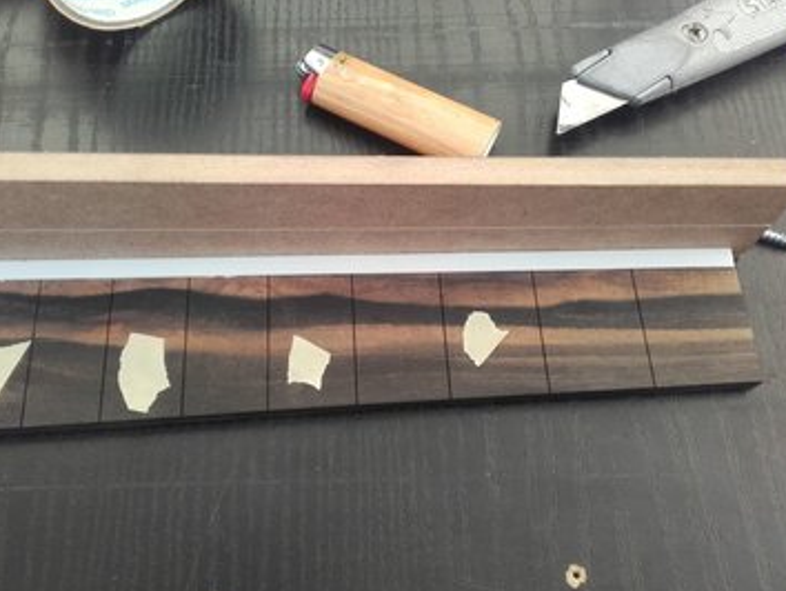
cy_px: 309
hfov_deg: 52.5
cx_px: 364
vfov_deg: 40.7
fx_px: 795
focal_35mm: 35
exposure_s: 1/169
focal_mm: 3.31
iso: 50
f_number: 2.2
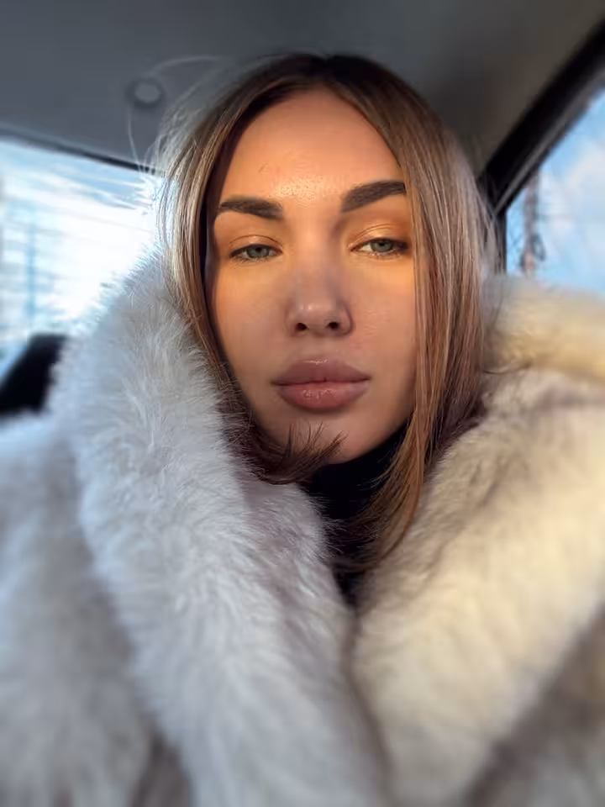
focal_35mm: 30
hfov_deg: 46.8
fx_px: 699
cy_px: 404
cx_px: 302
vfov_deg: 60.0
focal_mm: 2.69
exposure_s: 1/60
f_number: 1.9
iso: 200
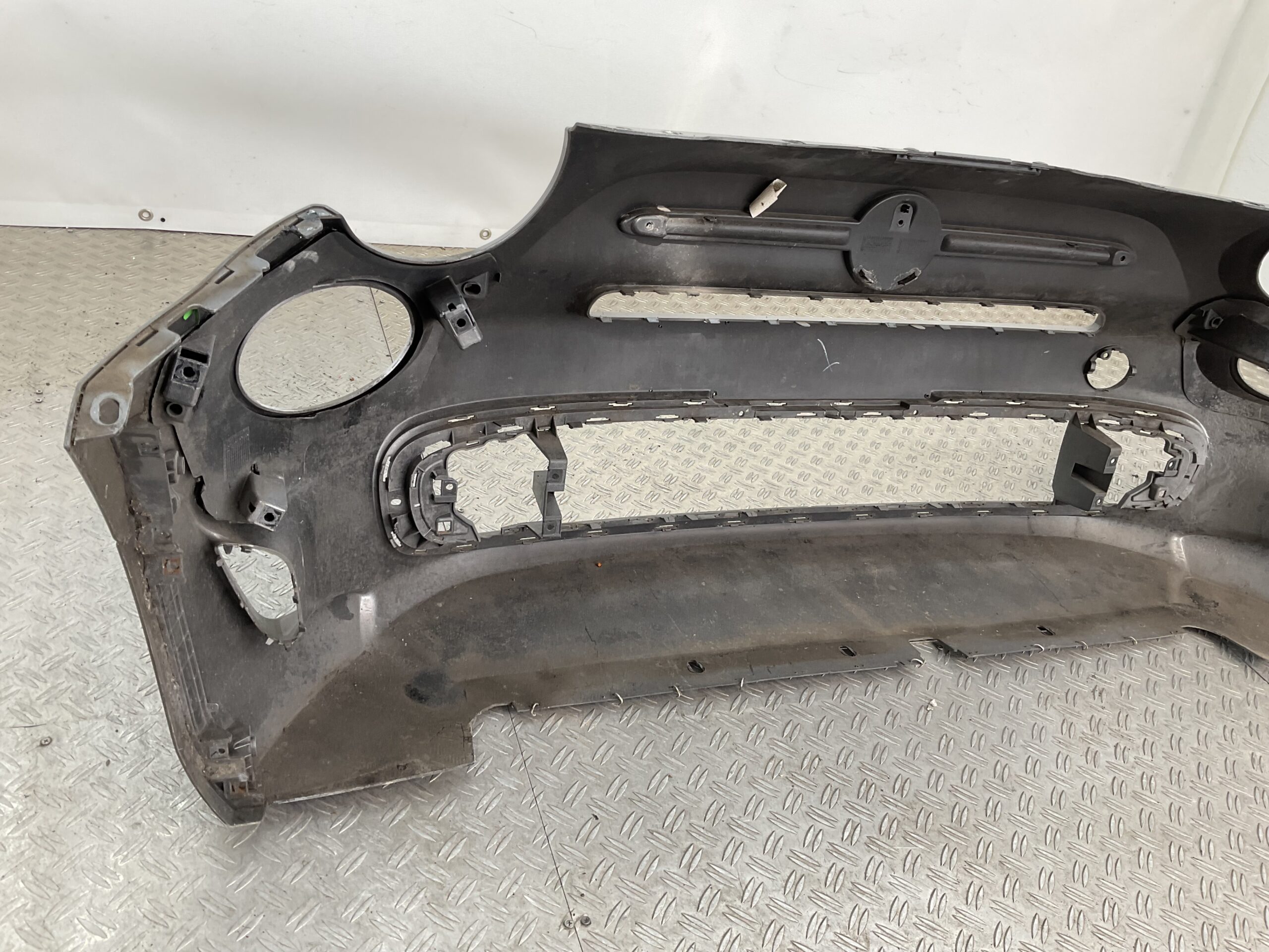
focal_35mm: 29
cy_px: 476
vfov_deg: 48.2
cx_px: 634
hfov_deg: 61.7
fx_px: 1063
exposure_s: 1/100
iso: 20
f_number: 1.8
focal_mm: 3
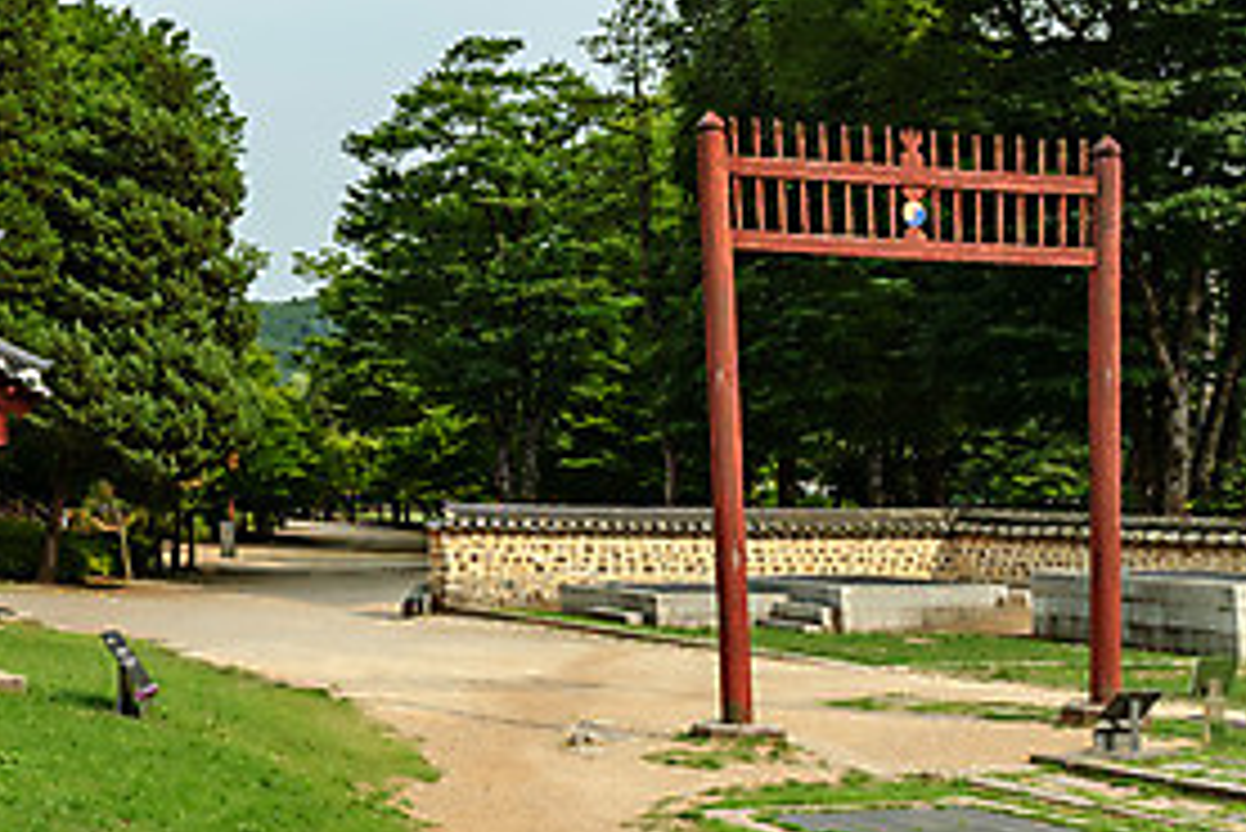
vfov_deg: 25.9
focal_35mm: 52
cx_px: -31
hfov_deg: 34.4
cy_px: 279
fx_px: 1801
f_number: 6.3
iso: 100
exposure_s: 1/400
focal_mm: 24
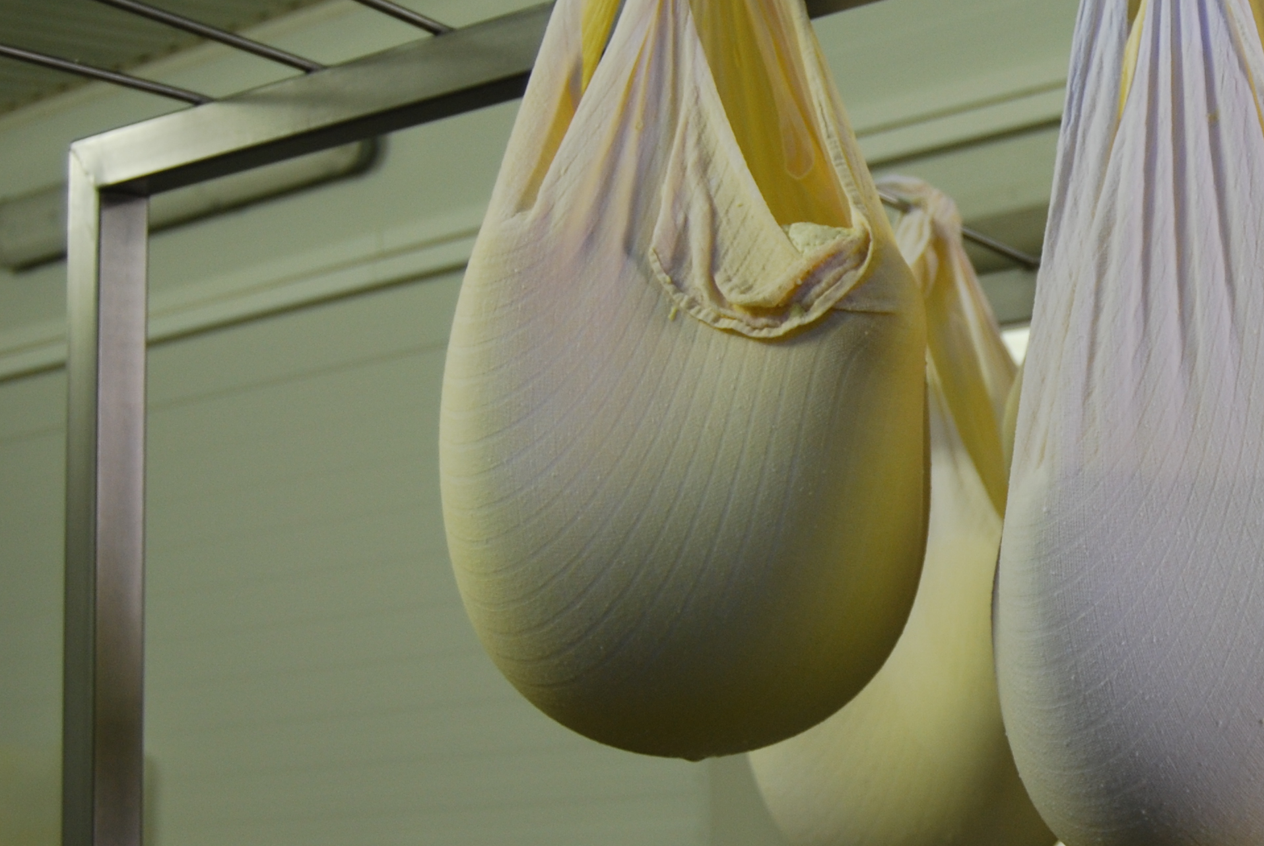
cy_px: 420
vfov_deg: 14.6
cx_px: 1160
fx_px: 3305
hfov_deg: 21.1
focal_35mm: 94
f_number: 5
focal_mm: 31
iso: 200
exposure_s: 1/13
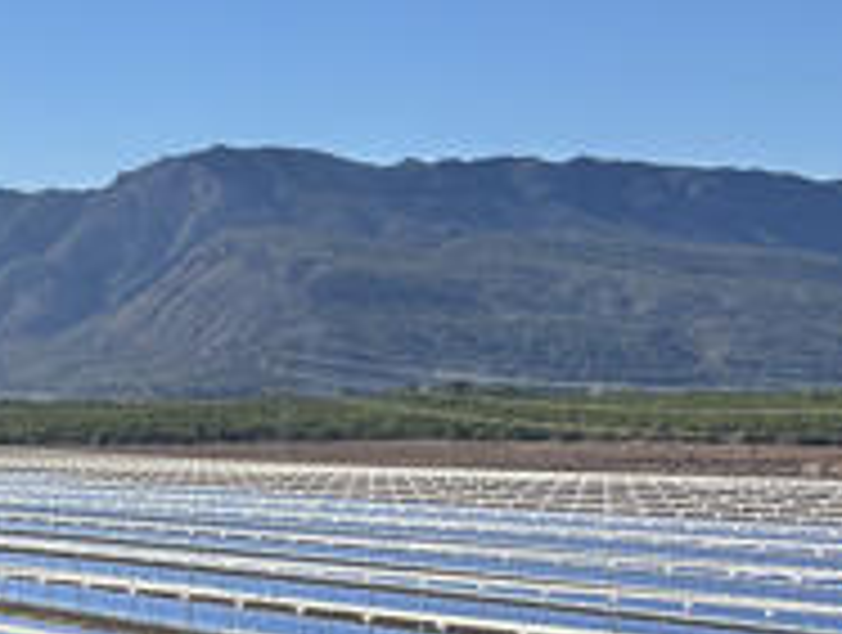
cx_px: -892
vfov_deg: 13.4
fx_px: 2705
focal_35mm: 111
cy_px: 333
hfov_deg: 14.4
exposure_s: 1/6211
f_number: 1.5
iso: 50
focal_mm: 5.7
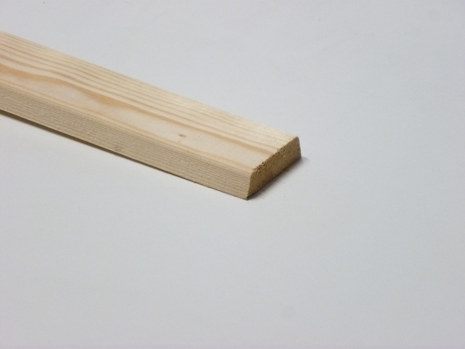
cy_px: 174
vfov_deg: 9.6
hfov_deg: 12.7
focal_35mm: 155
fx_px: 2082
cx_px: 232
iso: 400
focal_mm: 27.7
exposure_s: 1/20
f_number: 5.3
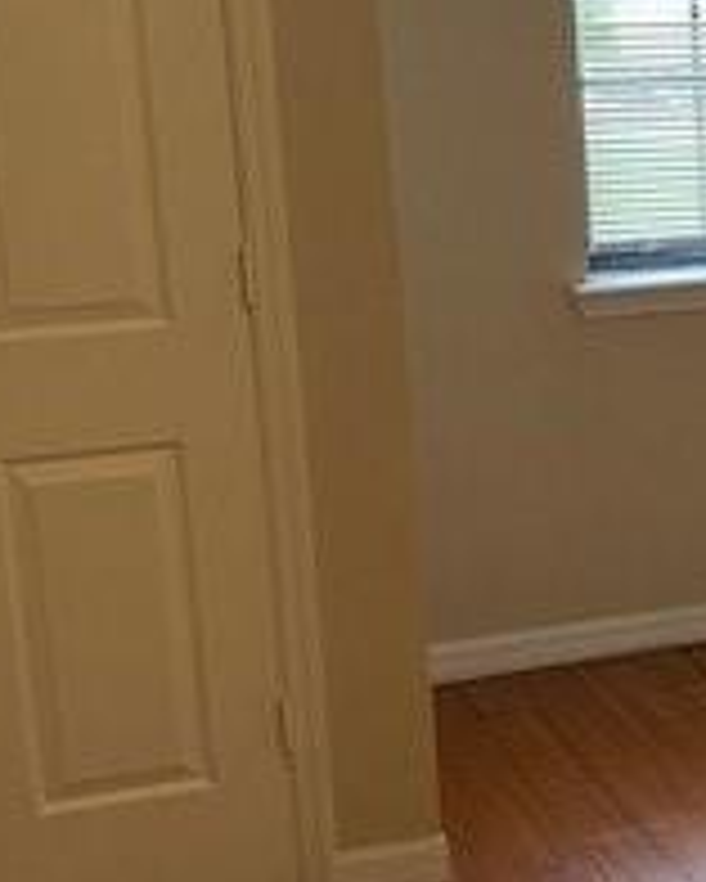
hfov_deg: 17.3
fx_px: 2166
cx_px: 944
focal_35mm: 83
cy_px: 459
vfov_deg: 23.0
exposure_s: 1/60
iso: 200
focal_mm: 4.25
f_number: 1.8
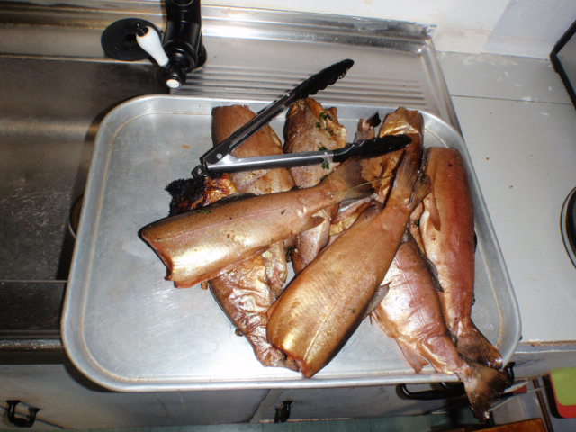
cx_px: 288
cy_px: 216
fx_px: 466
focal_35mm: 28
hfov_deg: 63.4
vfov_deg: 49.7
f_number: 3.5
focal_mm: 5
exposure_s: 1/30
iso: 100
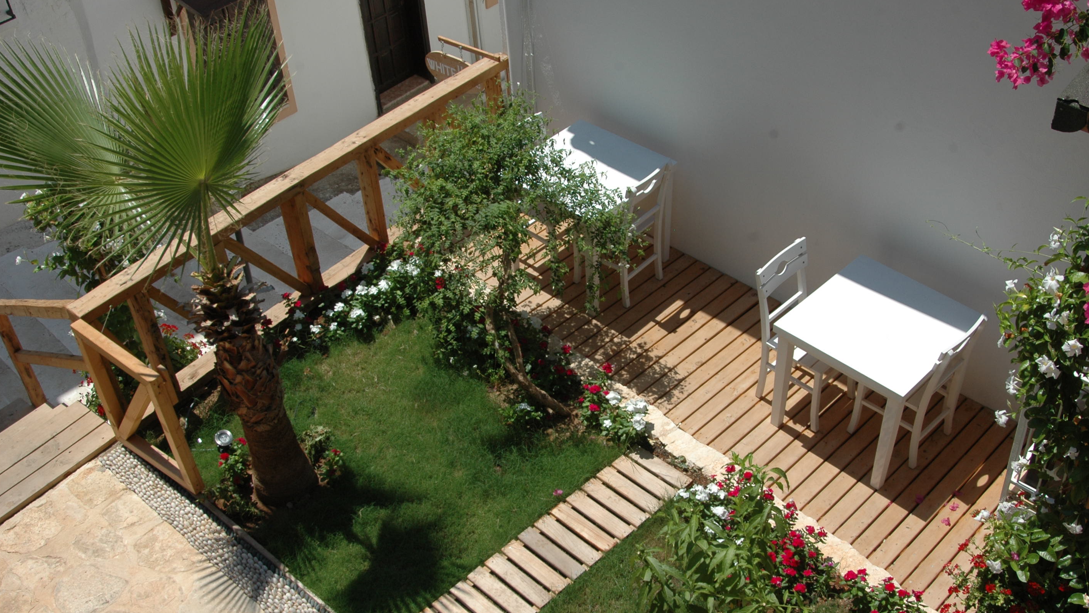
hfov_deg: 50.5
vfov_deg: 29.7
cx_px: 573
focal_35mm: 40
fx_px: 1155
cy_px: 340
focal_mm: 24
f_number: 10
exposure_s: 1/400
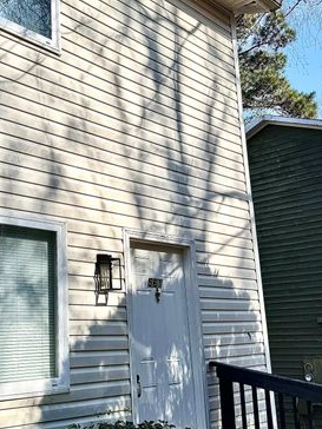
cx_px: 85
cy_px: 200
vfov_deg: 42.9
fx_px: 546
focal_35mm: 44
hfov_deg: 32.3
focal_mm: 6.76
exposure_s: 1/4950
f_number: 1.78
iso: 80
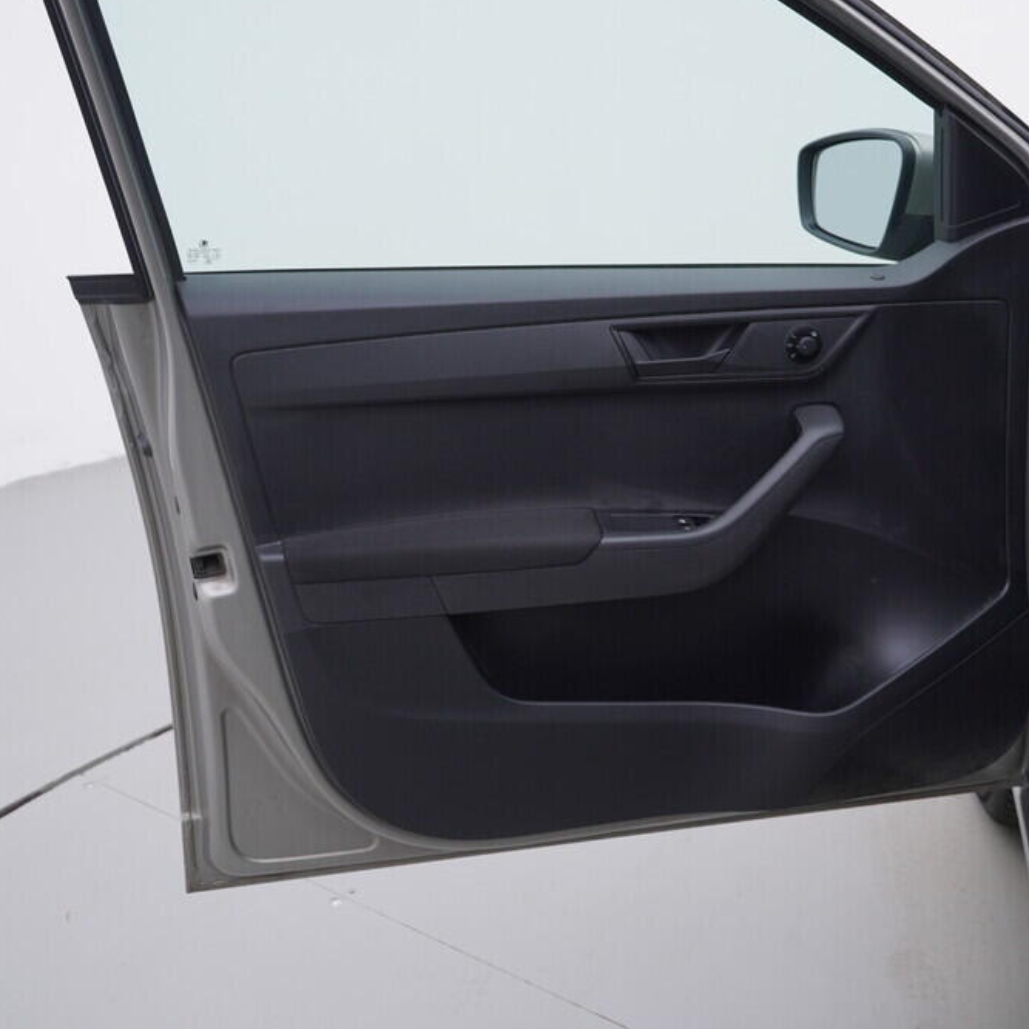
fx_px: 1581
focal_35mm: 47
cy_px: 505
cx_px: 562
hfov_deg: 36.0
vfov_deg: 36.1
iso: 125
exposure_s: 1/60
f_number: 3.5
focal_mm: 24
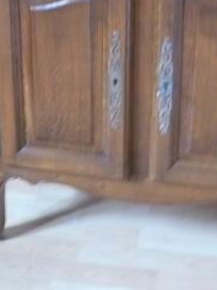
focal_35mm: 76
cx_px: 174
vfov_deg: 24.1
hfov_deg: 19.2
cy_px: -25
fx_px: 635
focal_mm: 4.6
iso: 250
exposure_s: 1/30
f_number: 2.8
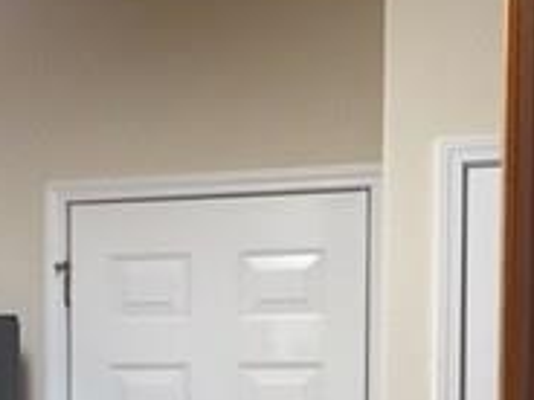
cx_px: 29
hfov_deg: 19.0
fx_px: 1558
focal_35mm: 101
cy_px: 470
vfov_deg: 14.2
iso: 125
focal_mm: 4.15
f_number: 2.2
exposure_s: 1/30
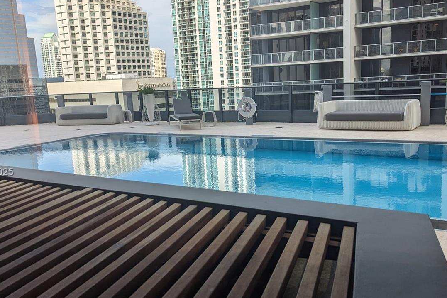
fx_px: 459
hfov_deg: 51.9
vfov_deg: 35.9
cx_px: 215
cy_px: 173
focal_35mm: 37
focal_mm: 6.81
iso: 37
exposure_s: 1/786
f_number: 1.85
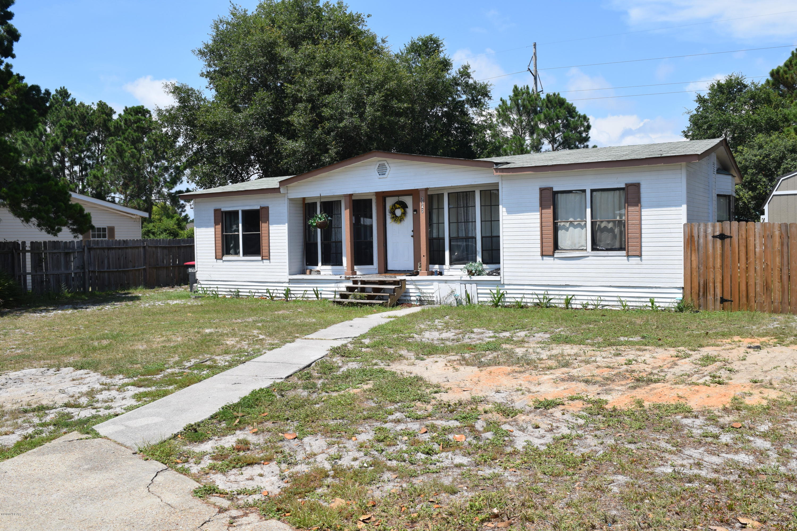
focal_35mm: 32
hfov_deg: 59.5
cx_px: 398
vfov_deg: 41.7
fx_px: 697
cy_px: 266
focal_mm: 21
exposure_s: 1/400
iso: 200
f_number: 10
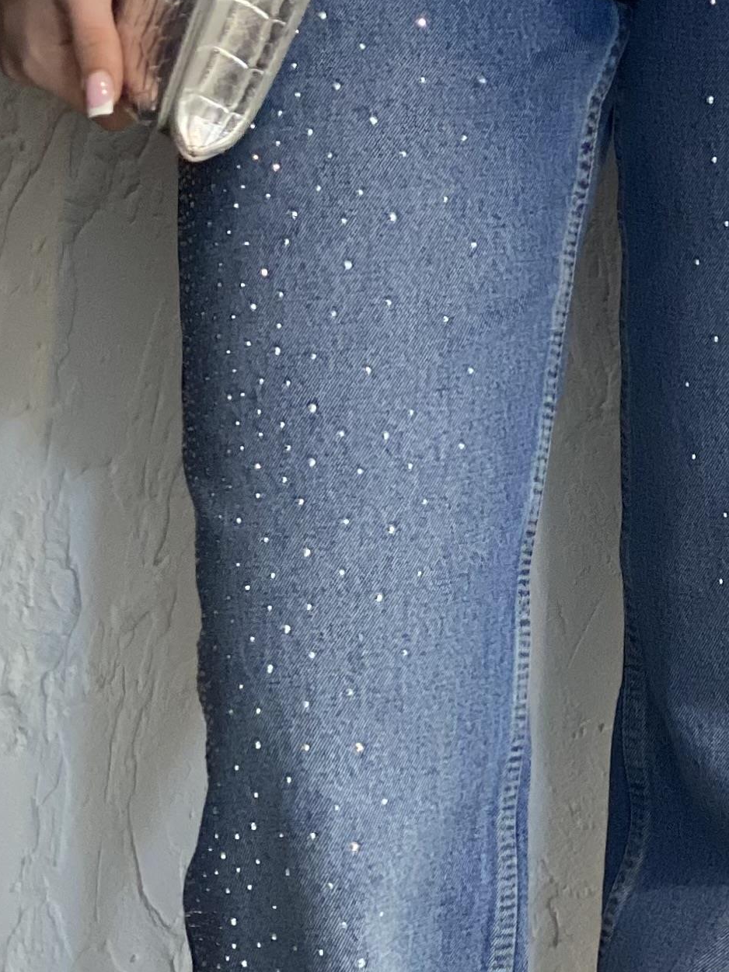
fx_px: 4578
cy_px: 613
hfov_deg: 9.1
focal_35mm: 163
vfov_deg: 12.1
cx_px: 679
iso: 160
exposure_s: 1/100
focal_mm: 6
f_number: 2
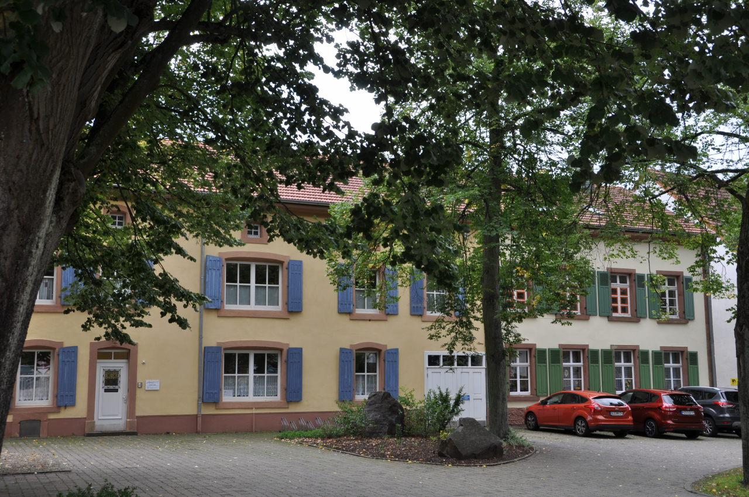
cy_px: 248
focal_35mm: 42
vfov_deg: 31.8
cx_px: 374
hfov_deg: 46.5
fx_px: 873
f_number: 7.1
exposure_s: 1/200
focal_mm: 28
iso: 200
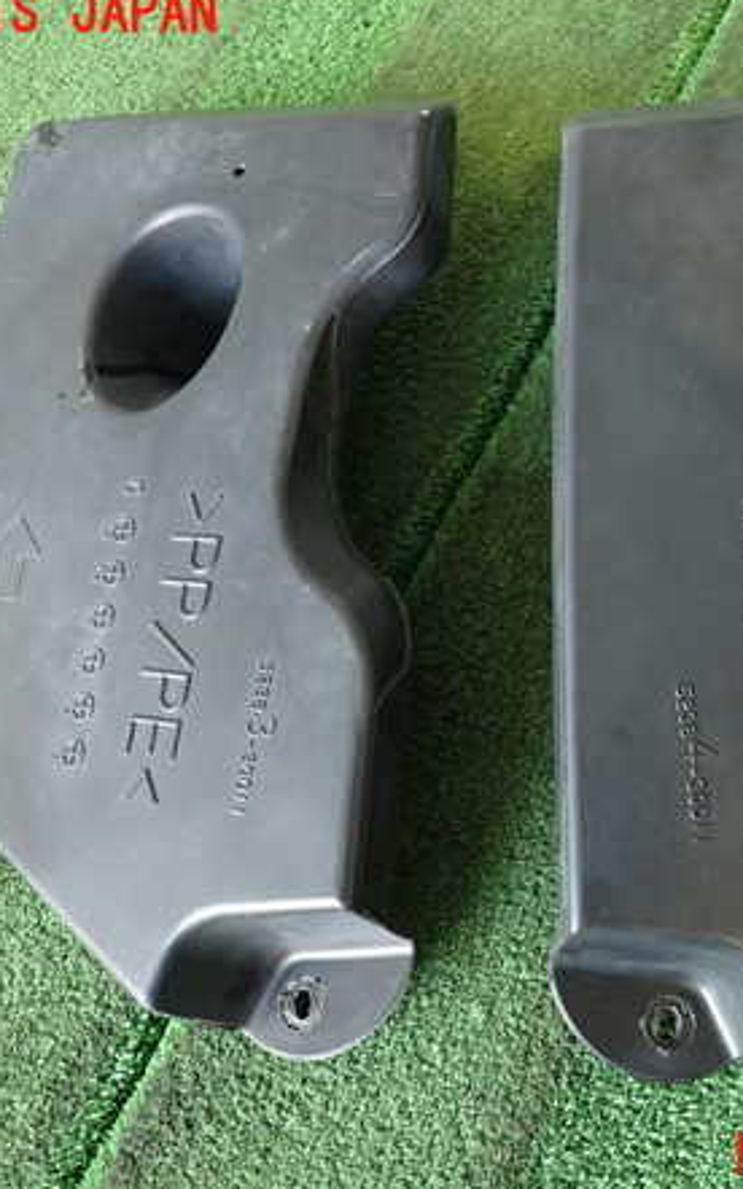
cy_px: 586
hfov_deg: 34.7
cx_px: 536
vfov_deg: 54.0
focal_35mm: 36
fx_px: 1167
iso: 320
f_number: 2
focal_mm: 4.5
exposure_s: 1/30
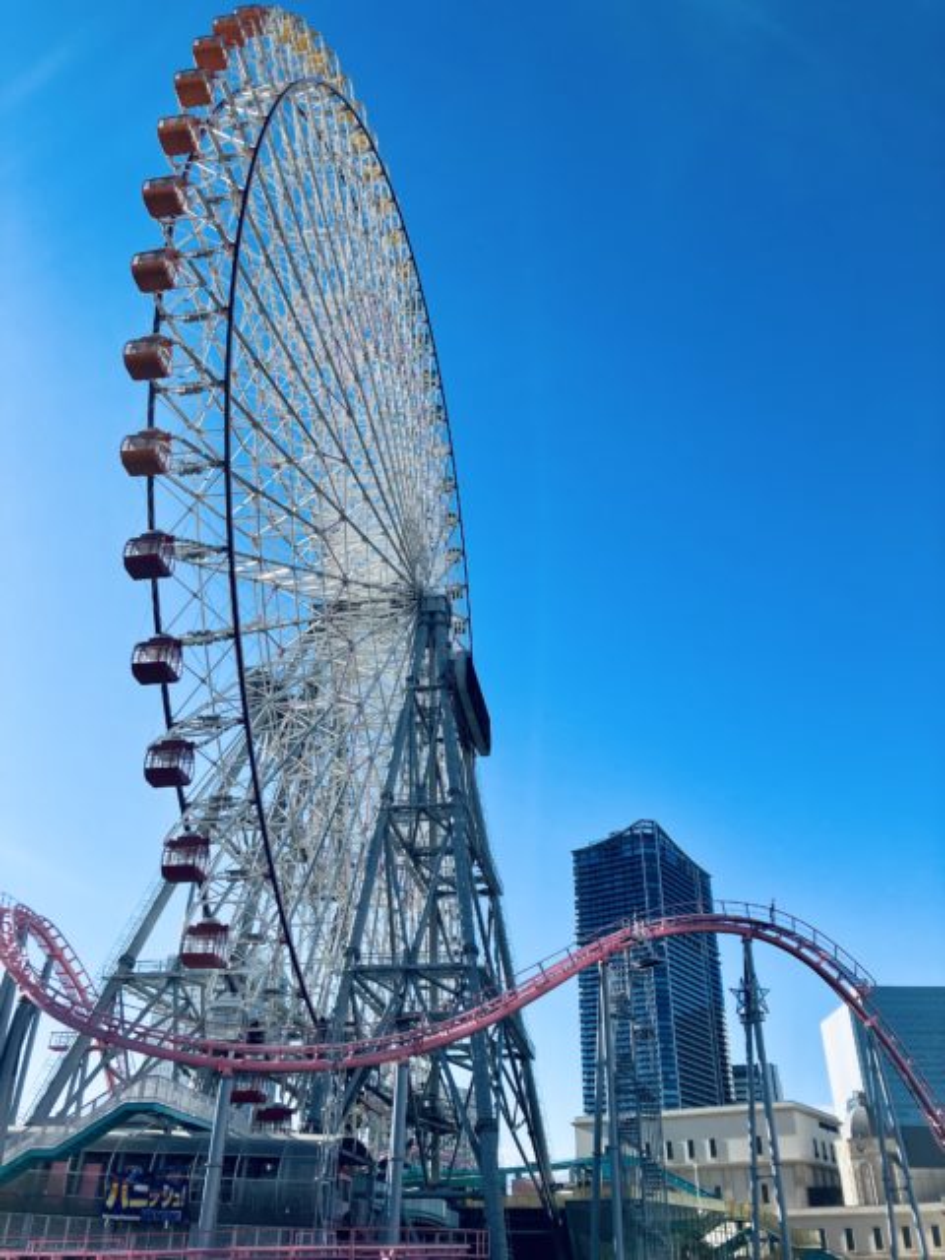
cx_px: 472
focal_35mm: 28
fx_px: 1019
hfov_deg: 49.7
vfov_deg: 63.4
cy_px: 630
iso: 32
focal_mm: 3.99
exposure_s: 1/1736
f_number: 1.8
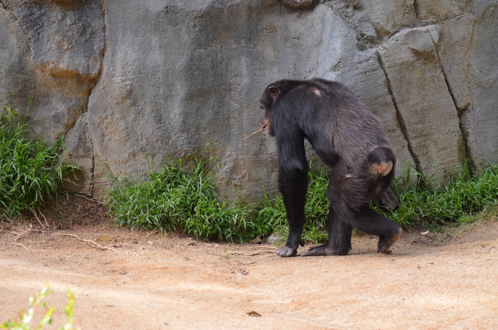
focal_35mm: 138
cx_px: 249
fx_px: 1905
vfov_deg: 9.9
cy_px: 165
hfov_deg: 14.9
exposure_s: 1/320
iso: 400
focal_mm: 92
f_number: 4.5
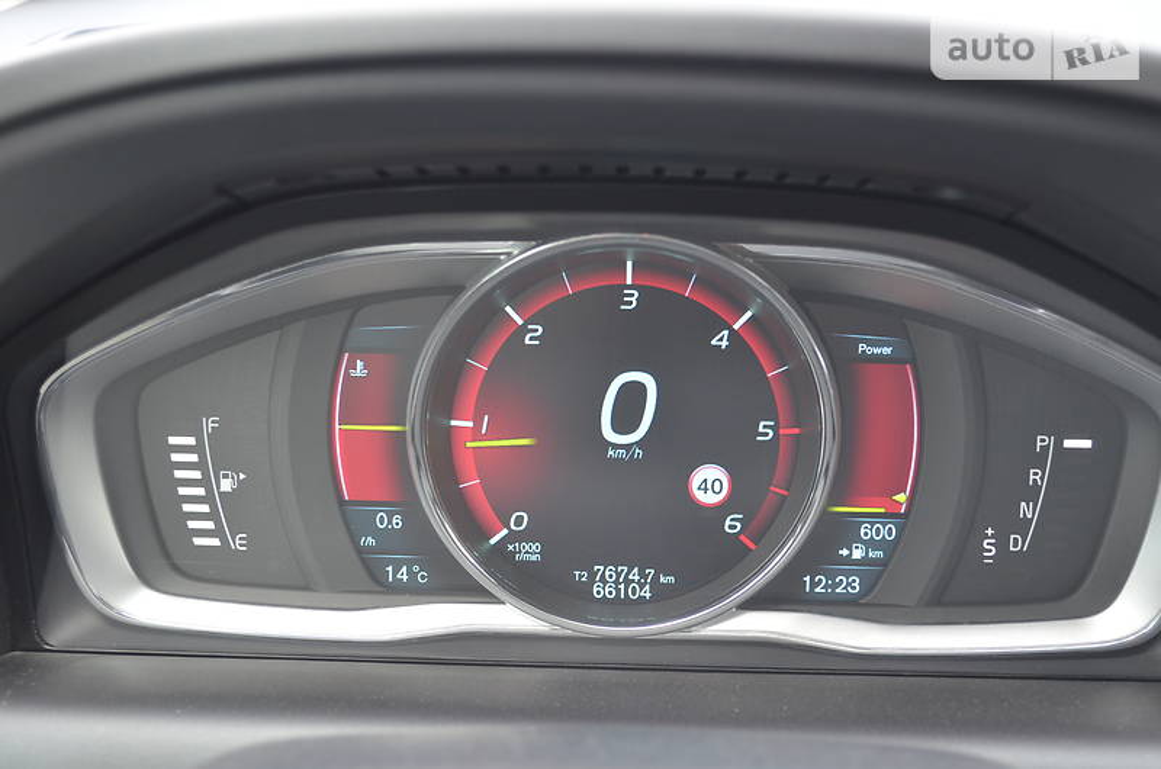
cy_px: 384
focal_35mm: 51
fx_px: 1641
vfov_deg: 26.4
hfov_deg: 39.0
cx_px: 580
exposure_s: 1/80
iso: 400
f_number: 5
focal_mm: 34
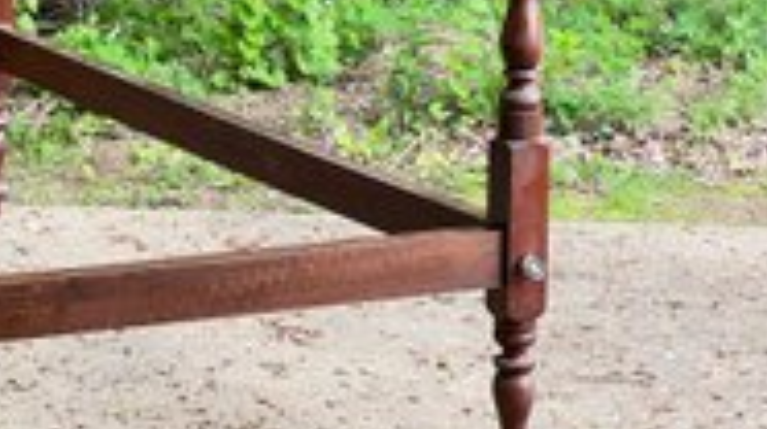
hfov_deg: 13.8
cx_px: 130
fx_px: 3148
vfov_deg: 7.8
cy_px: 89
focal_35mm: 155
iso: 80
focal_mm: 9
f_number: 2.8
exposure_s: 1/99
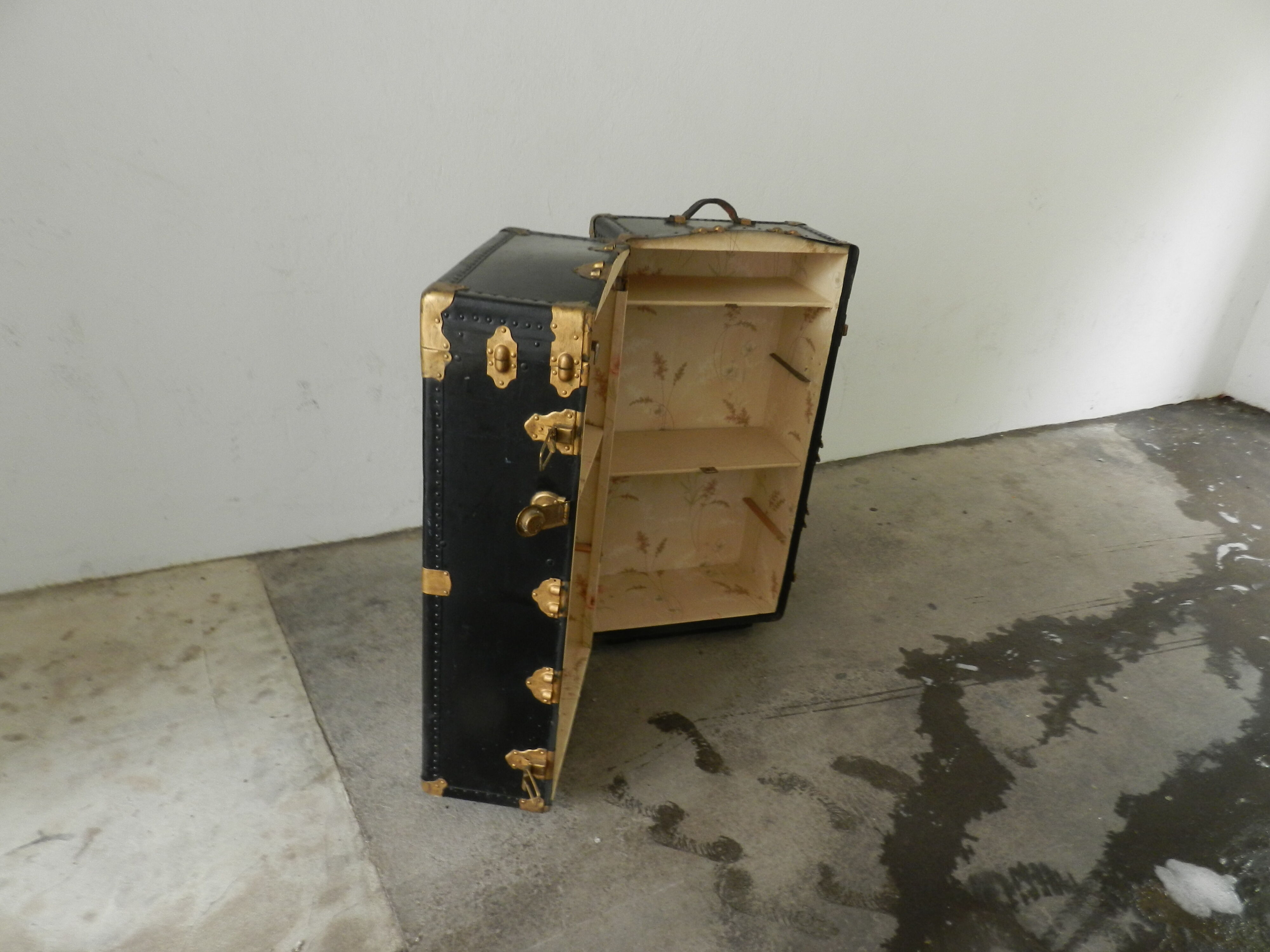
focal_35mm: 23
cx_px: 635
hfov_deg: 73.9
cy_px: 476
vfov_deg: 58.9
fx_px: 844
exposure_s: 1/20
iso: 220
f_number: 4
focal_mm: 4
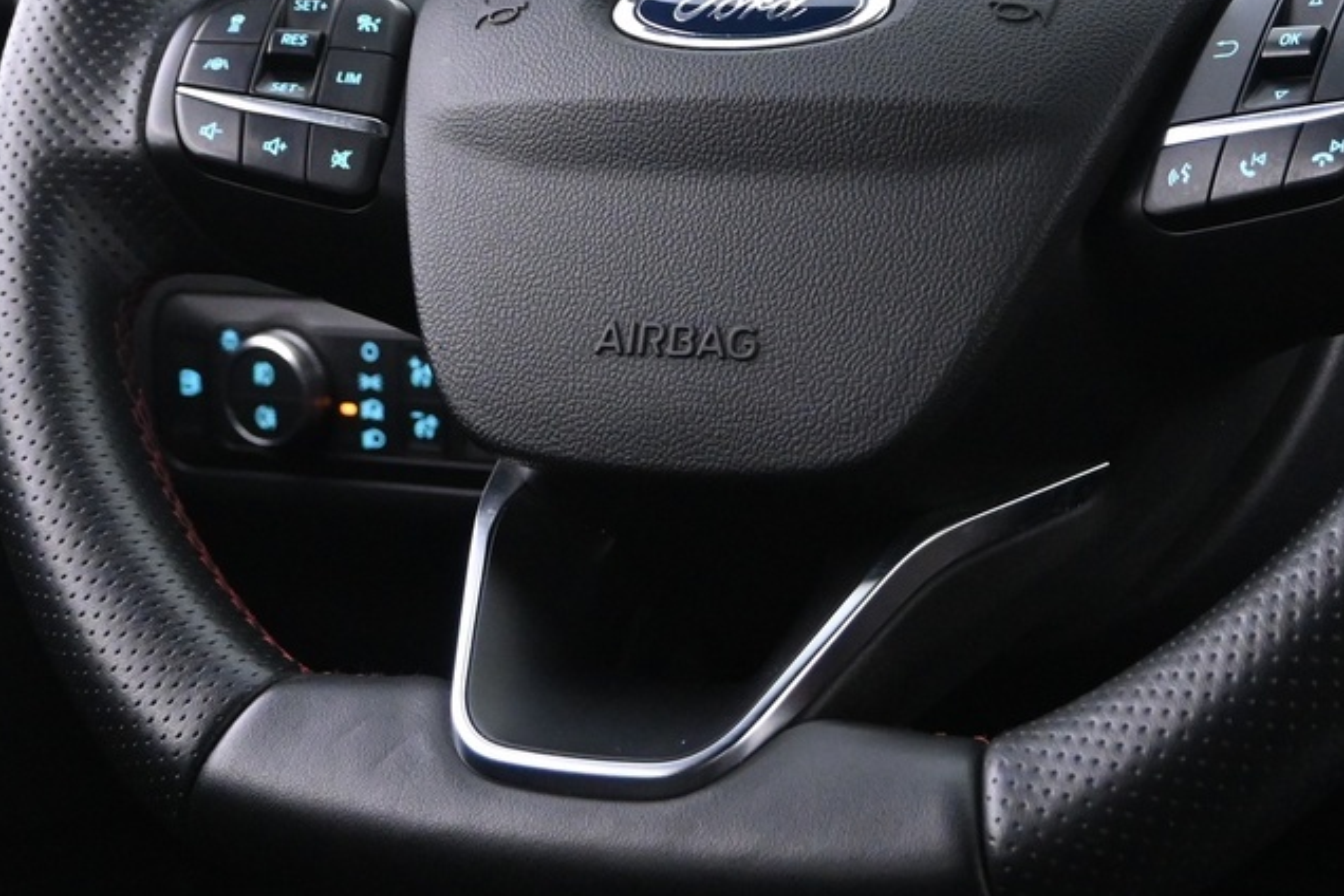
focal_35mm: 84
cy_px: 93
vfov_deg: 16.1
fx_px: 3136
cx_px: 843
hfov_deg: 24.1
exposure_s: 1/20
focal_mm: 22
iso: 2500
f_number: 4
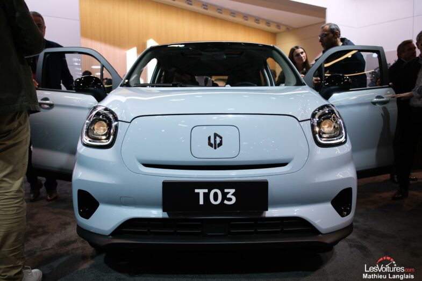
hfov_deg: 67.4
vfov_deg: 47.9
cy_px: 140
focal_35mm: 27
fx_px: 316
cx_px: 211
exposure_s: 1/170
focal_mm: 18
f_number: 2.8
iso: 160
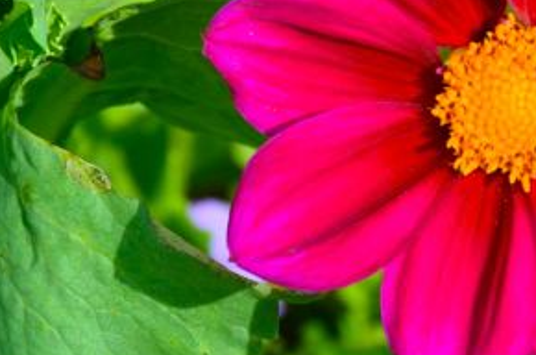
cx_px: 318
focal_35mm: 661
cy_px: 116
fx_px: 9820
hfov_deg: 3.1
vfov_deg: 2.1
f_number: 11
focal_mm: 200
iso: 125
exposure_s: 1/125
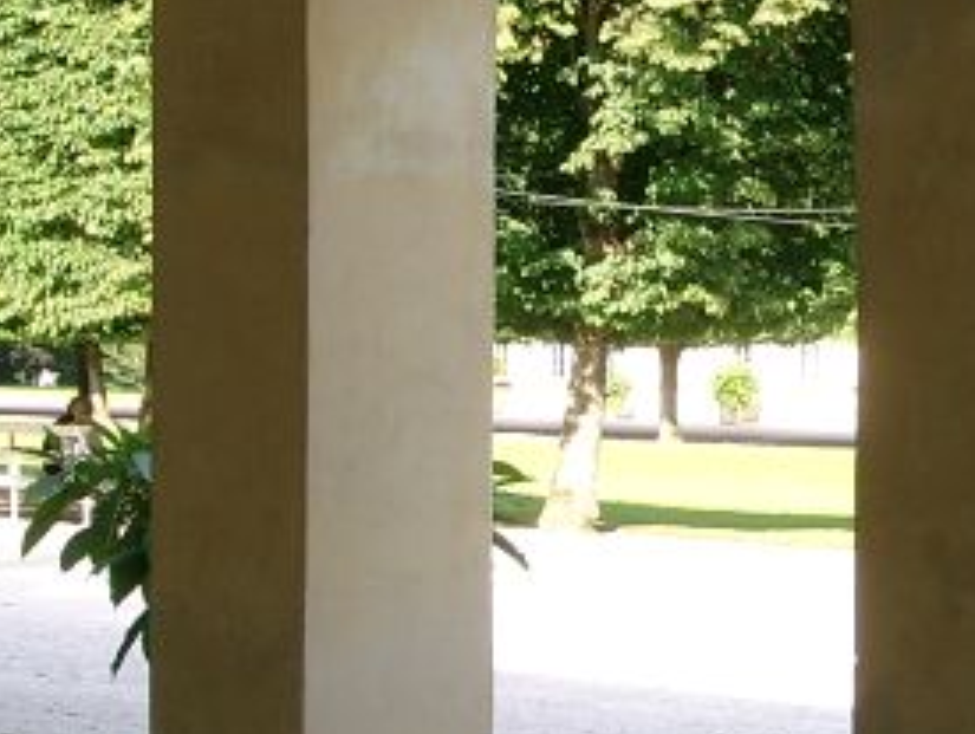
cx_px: 791
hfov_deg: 16.0
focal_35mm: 122
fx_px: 3441
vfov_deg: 12.1
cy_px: 145
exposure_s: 1/118
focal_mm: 8.82
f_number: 4
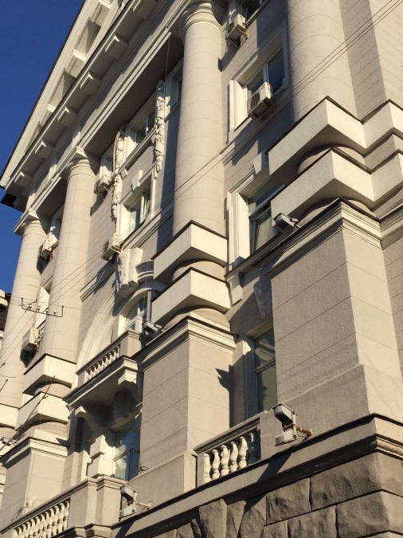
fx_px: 683
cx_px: 179
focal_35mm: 44
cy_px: 345
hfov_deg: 32.8
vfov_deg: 42.5
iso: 32
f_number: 2.2
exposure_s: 1/2639
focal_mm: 4.15
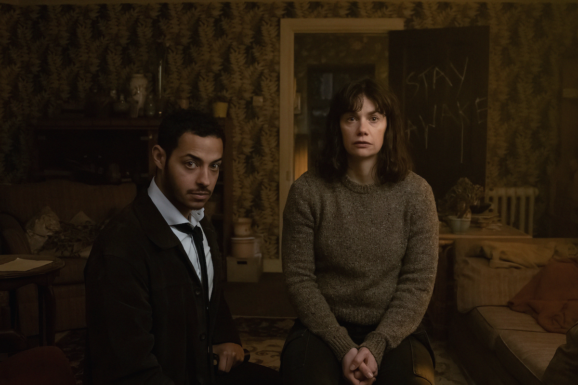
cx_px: 289
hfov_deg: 53.1
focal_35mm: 36
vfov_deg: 36.9
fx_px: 578
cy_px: 192
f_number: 2.8
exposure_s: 1/160
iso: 2000
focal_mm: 24
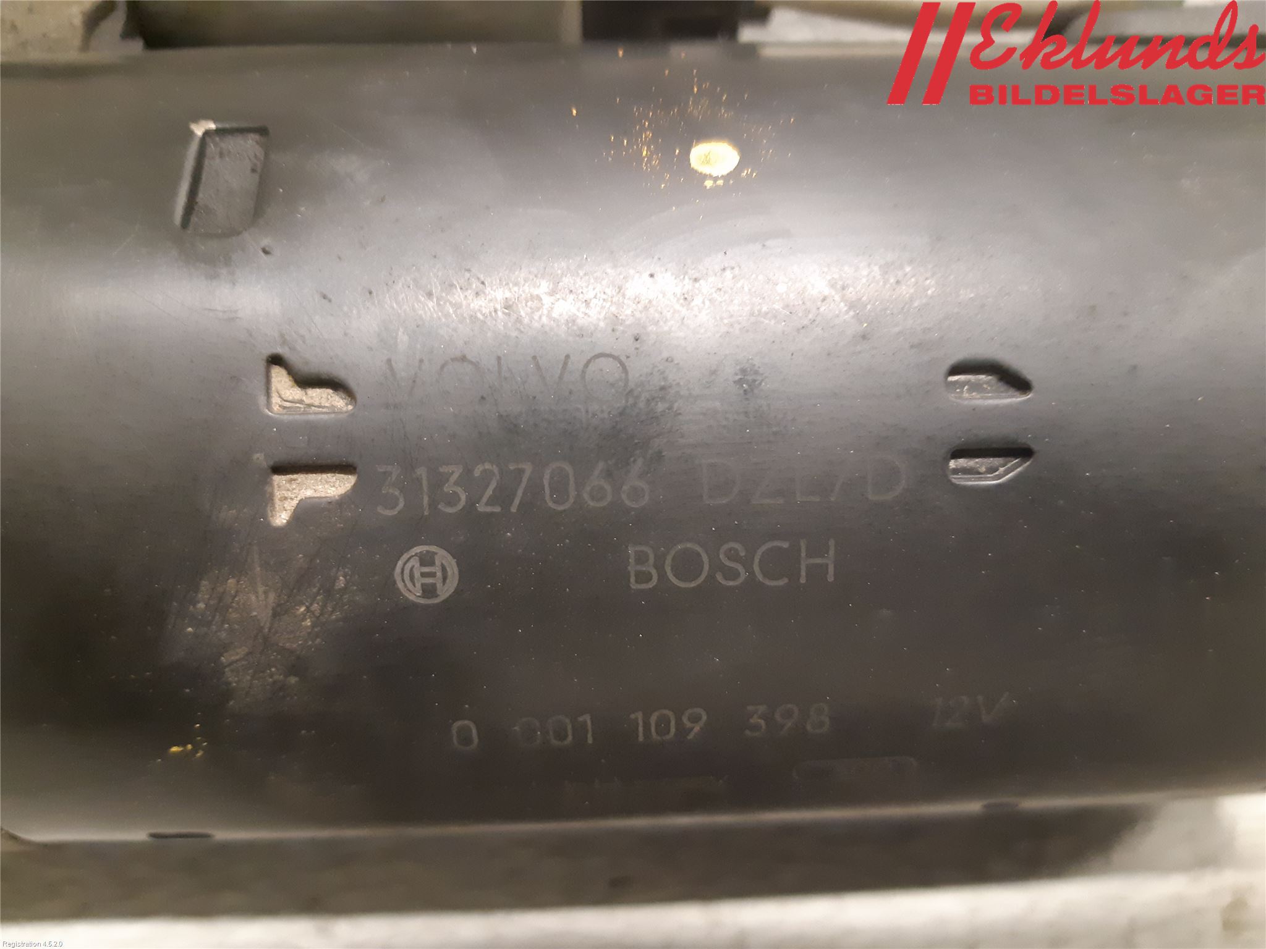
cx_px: 633
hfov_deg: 67.3
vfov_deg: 53.1
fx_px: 951
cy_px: 474
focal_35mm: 26
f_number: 1.7
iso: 400
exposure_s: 1/25
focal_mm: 3.93
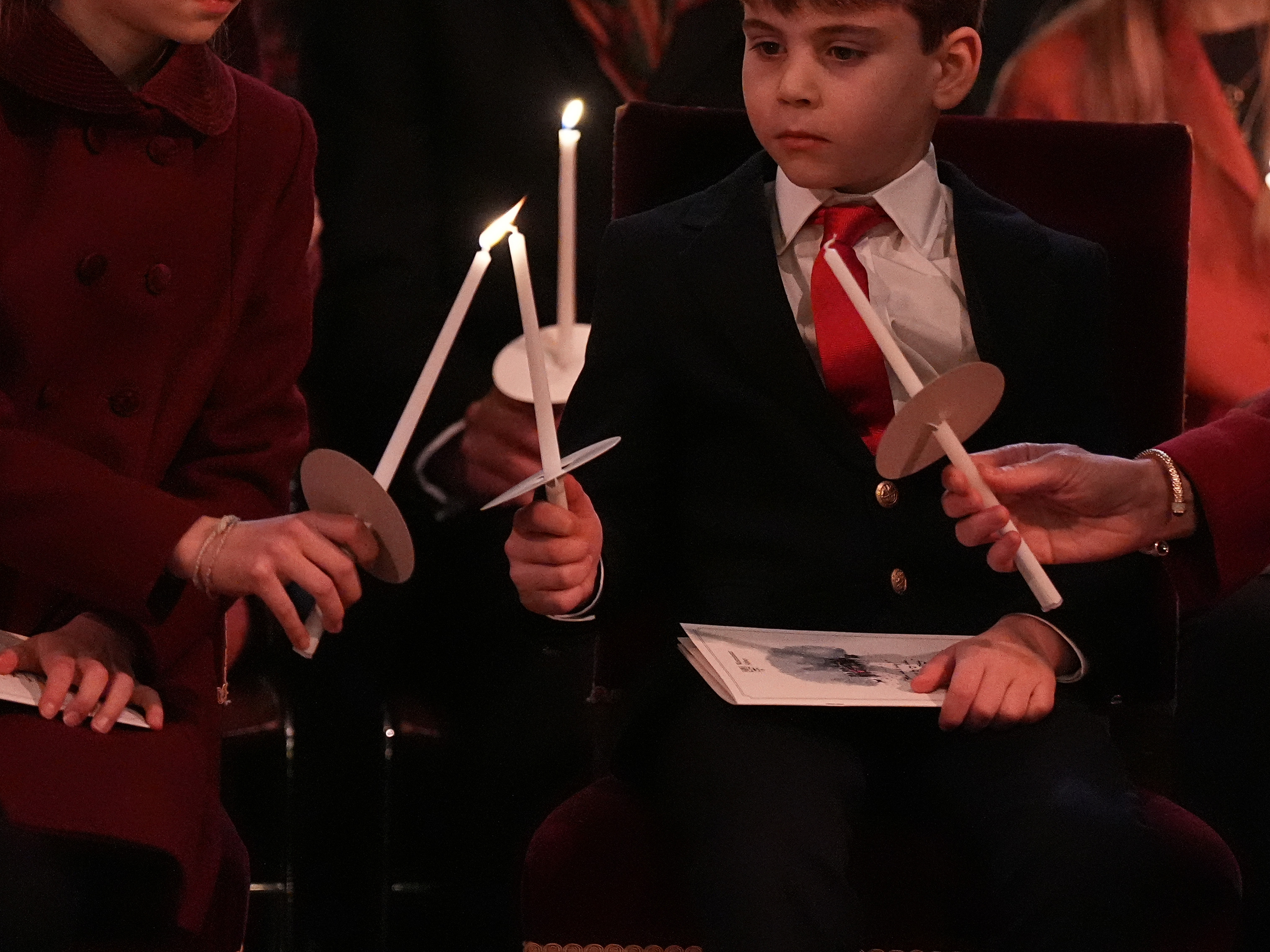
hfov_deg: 6.6
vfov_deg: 5.0
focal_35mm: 300
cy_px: 180
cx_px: 835
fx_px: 11006
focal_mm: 162
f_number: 2.8
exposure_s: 1/250
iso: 8000
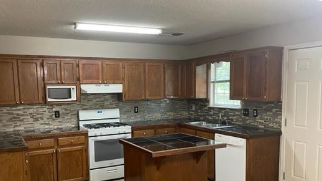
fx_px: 299
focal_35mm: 35
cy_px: 120
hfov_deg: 56.6
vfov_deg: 33.4
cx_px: 150
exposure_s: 1/60
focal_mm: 4.2
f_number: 1.6
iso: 200
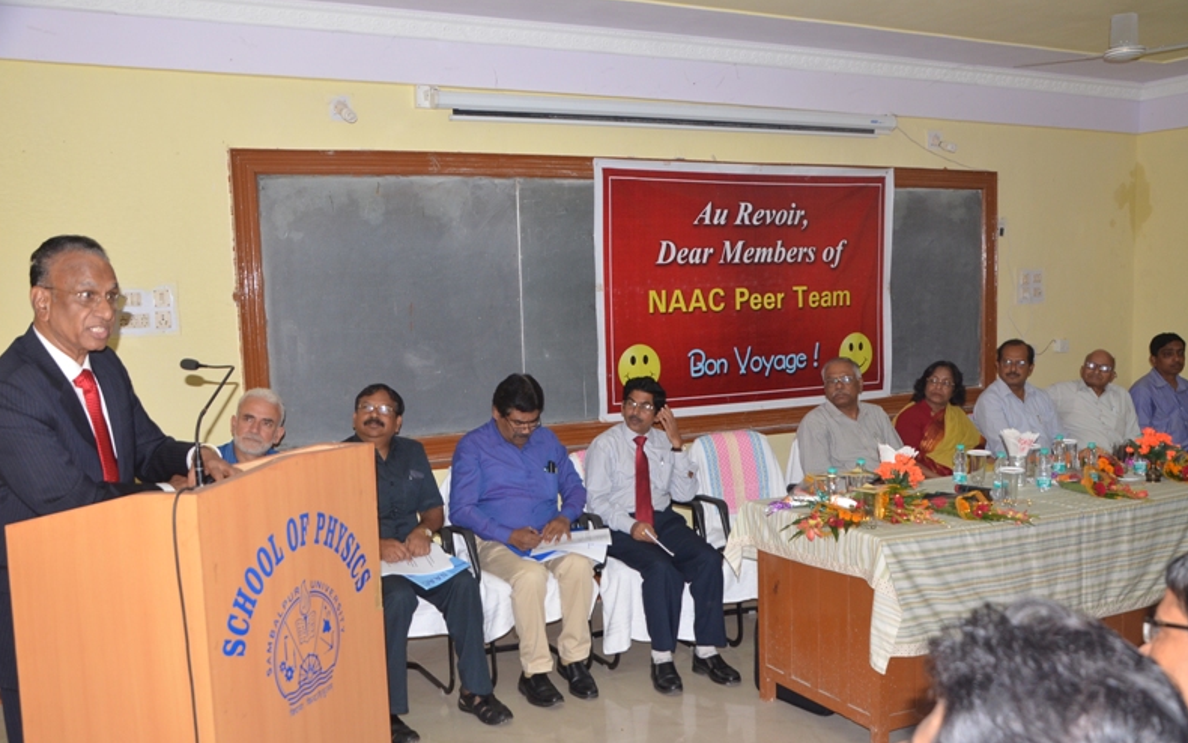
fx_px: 1101
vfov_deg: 37.3
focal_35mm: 34
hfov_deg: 56.7
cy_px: 378
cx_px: 591
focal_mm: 22
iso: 640
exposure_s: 1/125
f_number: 5.6
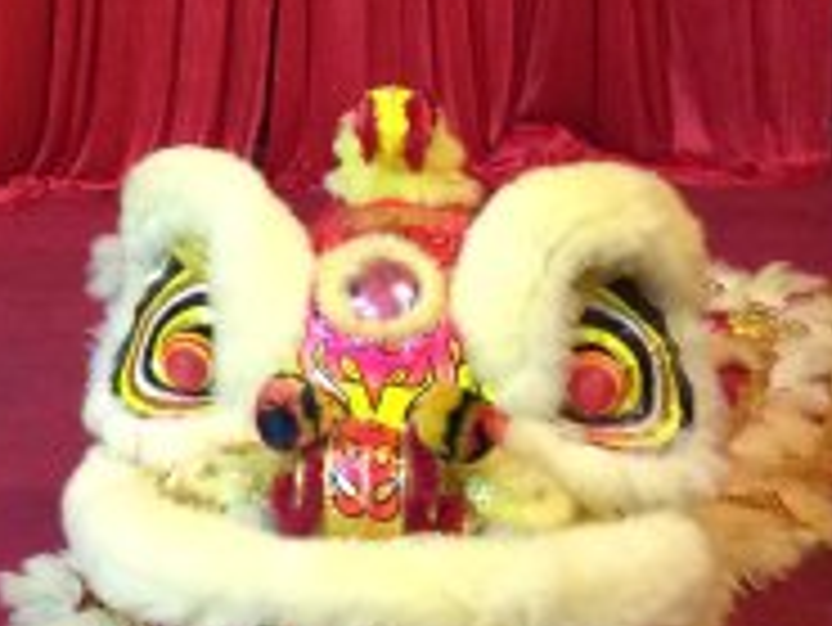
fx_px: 2597
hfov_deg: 16.7
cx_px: -382
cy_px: -160
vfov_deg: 13.3
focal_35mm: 108
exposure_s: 1/33
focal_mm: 4.15
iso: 250
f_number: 2.2
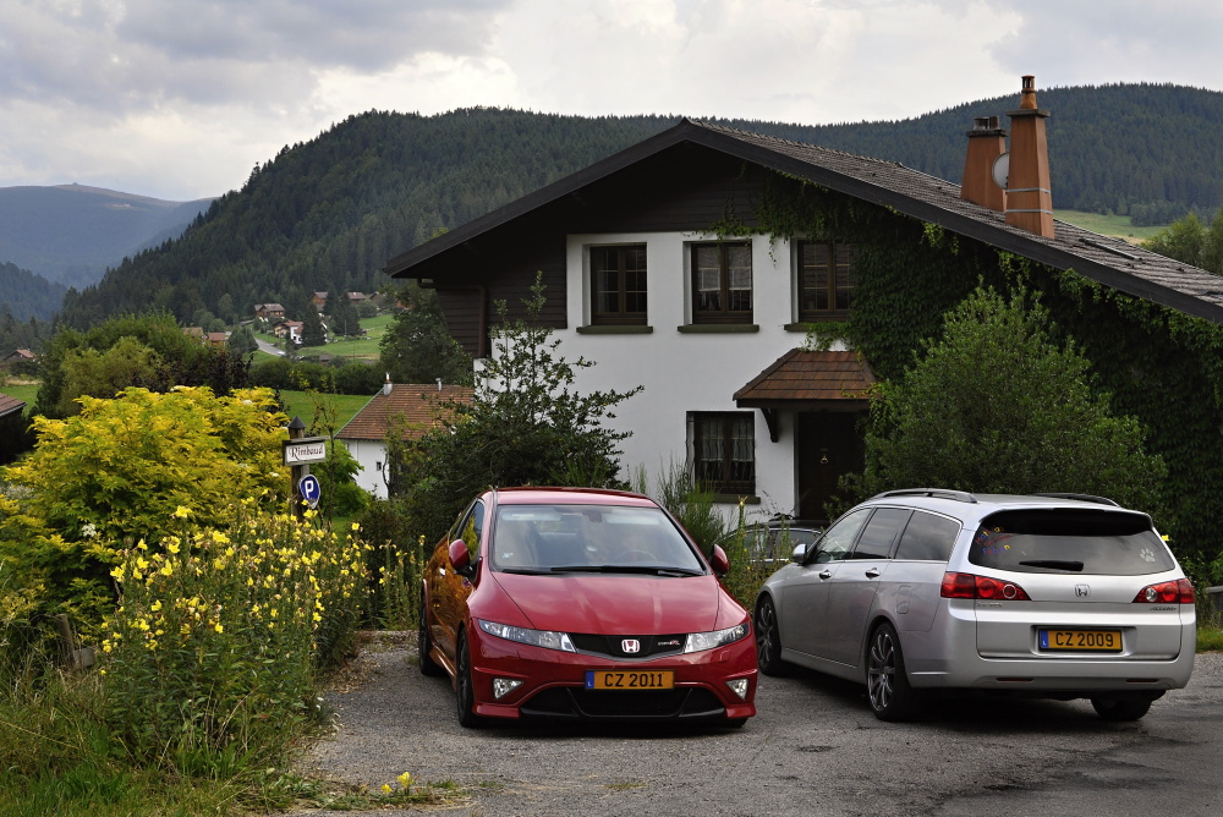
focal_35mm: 52
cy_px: 408
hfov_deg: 37.8
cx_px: 612
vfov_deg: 25.8
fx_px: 1785
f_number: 8
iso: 320
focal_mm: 35
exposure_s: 1/160
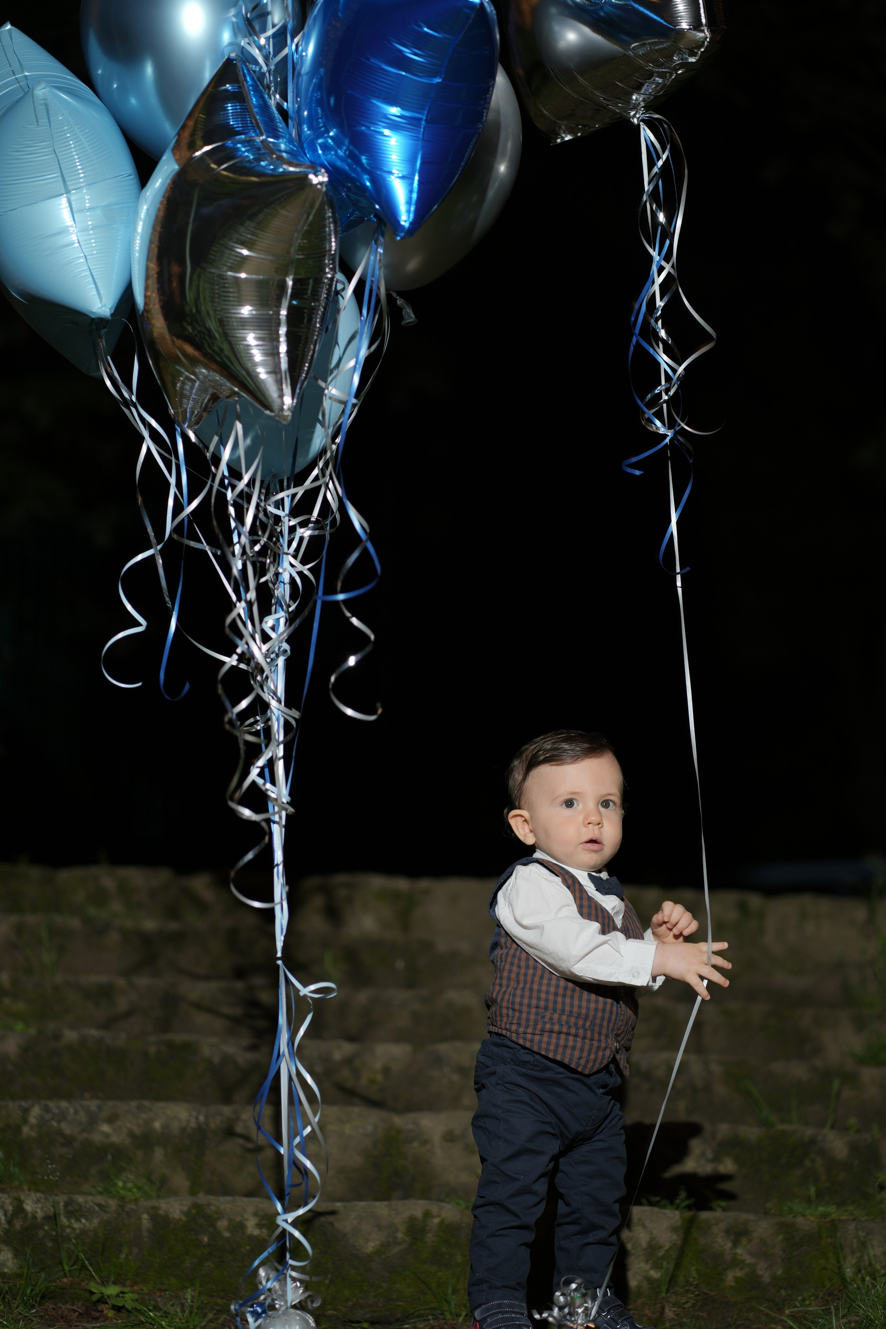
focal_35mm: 85
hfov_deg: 16.1
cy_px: 664
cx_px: 443
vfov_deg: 23.9
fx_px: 3138
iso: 100
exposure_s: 1/200
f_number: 2.5
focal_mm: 85
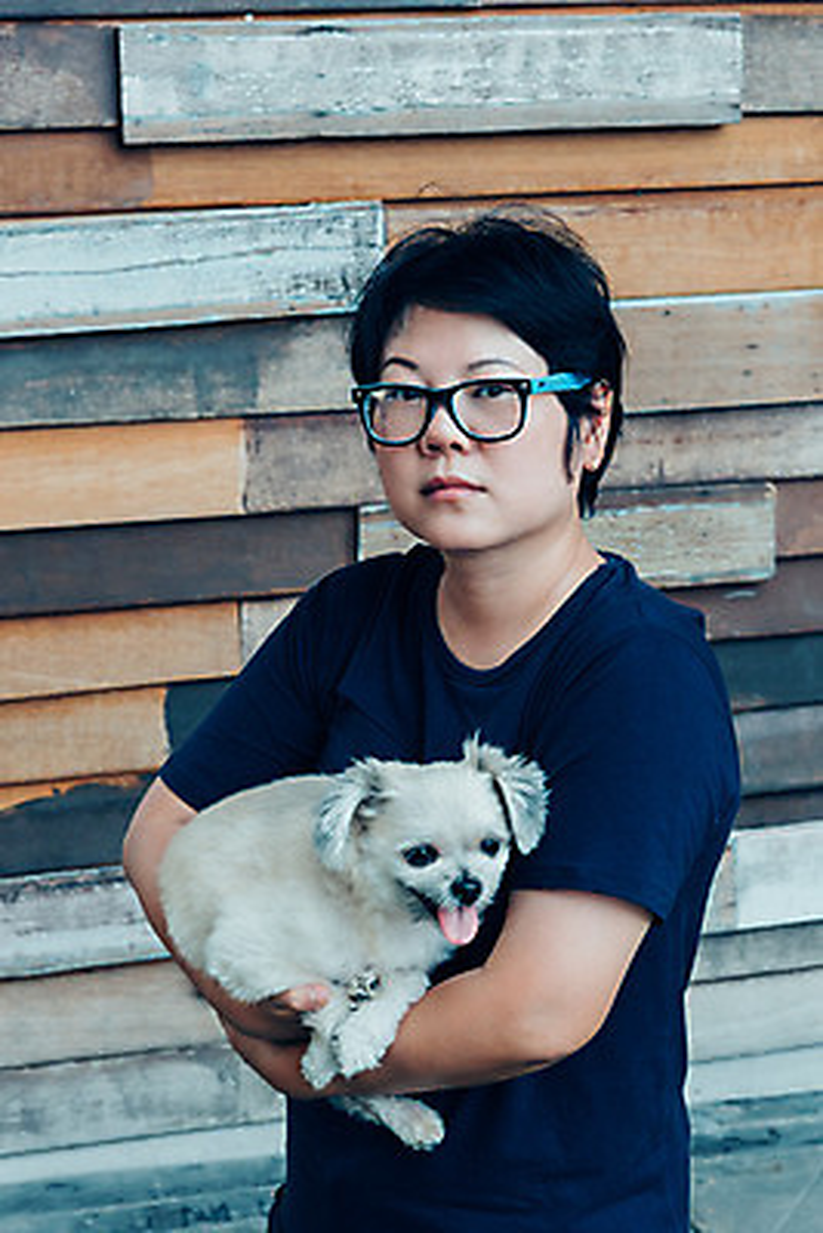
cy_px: 616
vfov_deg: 23.9
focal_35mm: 85
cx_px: 412
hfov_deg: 16.1
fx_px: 2912
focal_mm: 85
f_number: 8
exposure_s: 1/160
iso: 400
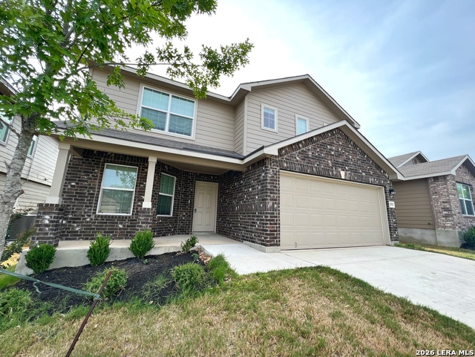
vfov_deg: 89.9
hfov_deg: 106.2
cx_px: 238
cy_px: 178
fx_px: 178
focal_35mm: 13
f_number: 1.8
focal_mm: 1.57
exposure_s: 1/388
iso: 32
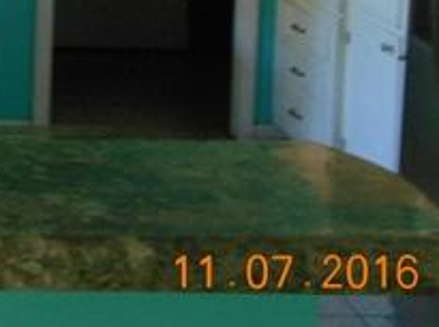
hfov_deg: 19.4
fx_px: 1228
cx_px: -47
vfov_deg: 14.3
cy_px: -143
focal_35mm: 97
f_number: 3.6
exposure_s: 1/30
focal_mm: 5.5
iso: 400
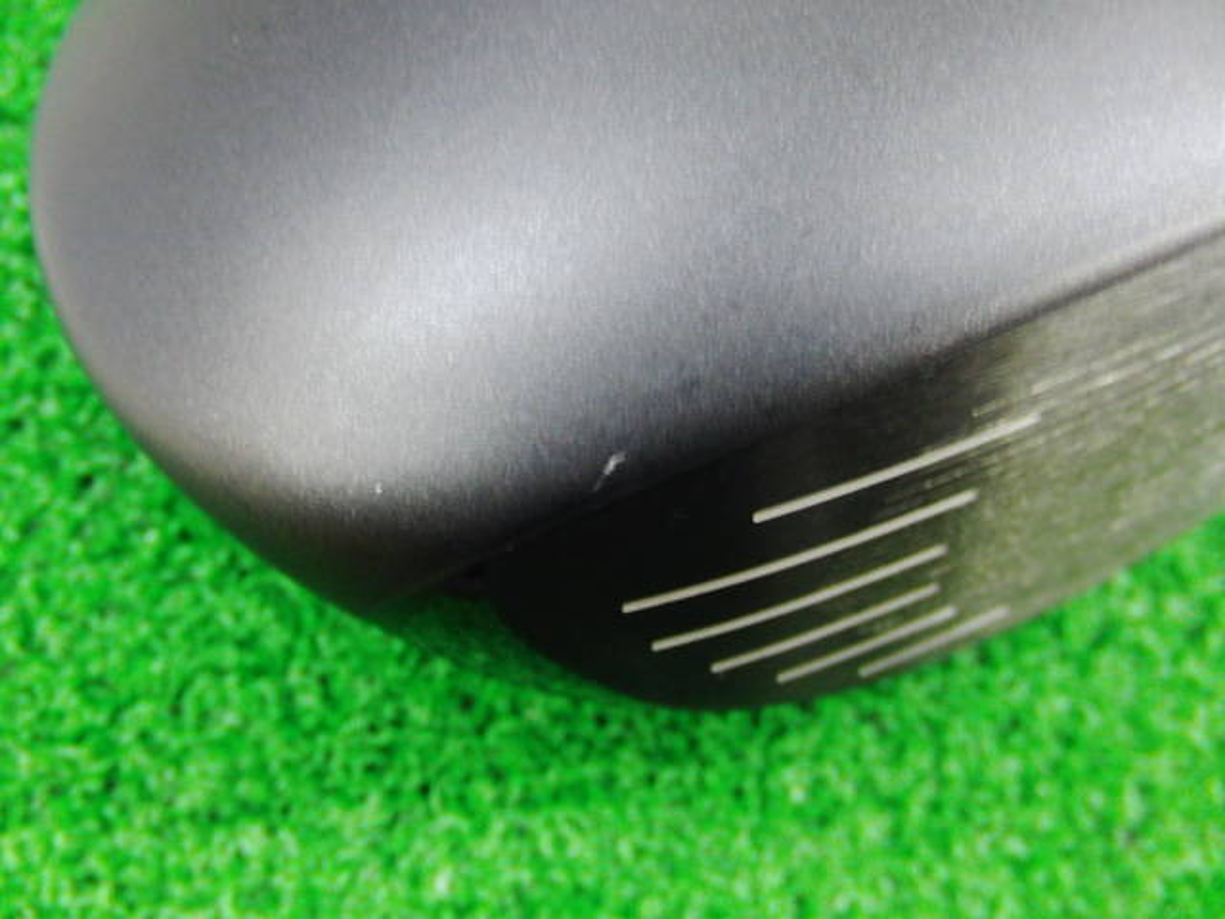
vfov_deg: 38.7
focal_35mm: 37
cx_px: 612
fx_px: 1309
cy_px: 460
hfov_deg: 50.1
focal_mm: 6.42
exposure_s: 1/10
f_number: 3.6
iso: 400
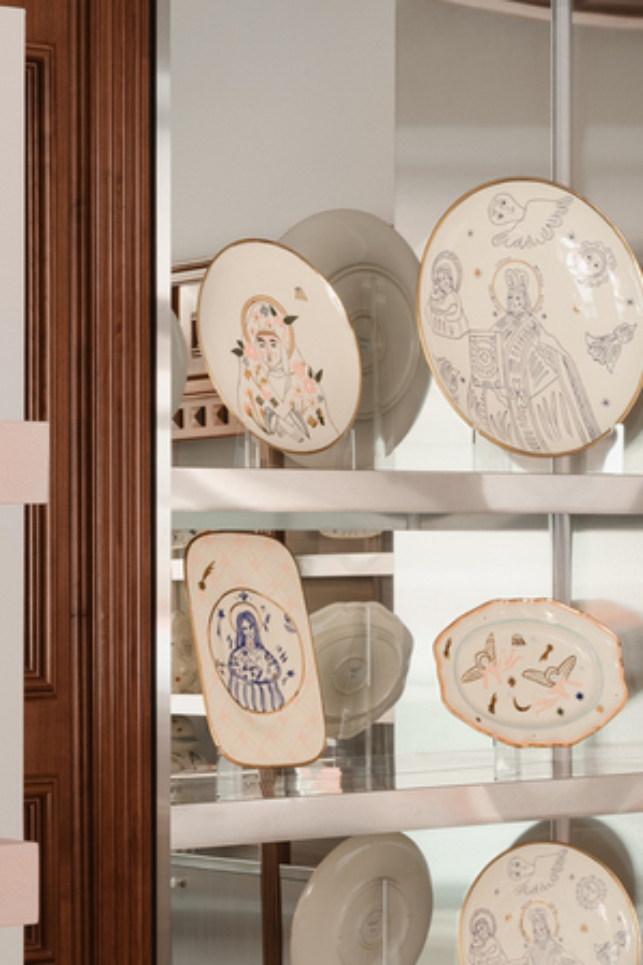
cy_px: 593
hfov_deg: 12.9
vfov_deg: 19.3
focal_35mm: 106
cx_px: 494
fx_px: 2842
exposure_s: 1/1.67
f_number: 11
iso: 400
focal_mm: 42
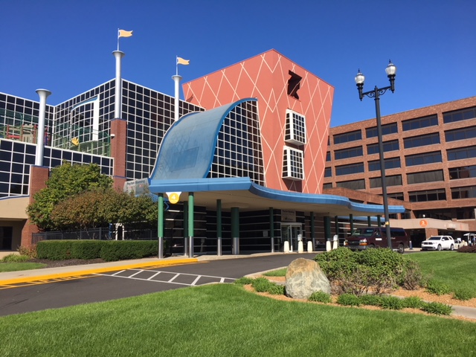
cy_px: 178
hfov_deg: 61.7
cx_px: 238
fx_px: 399
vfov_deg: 48.2
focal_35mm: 29
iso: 25
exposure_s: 1/1570
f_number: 2.2
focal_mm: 4.15
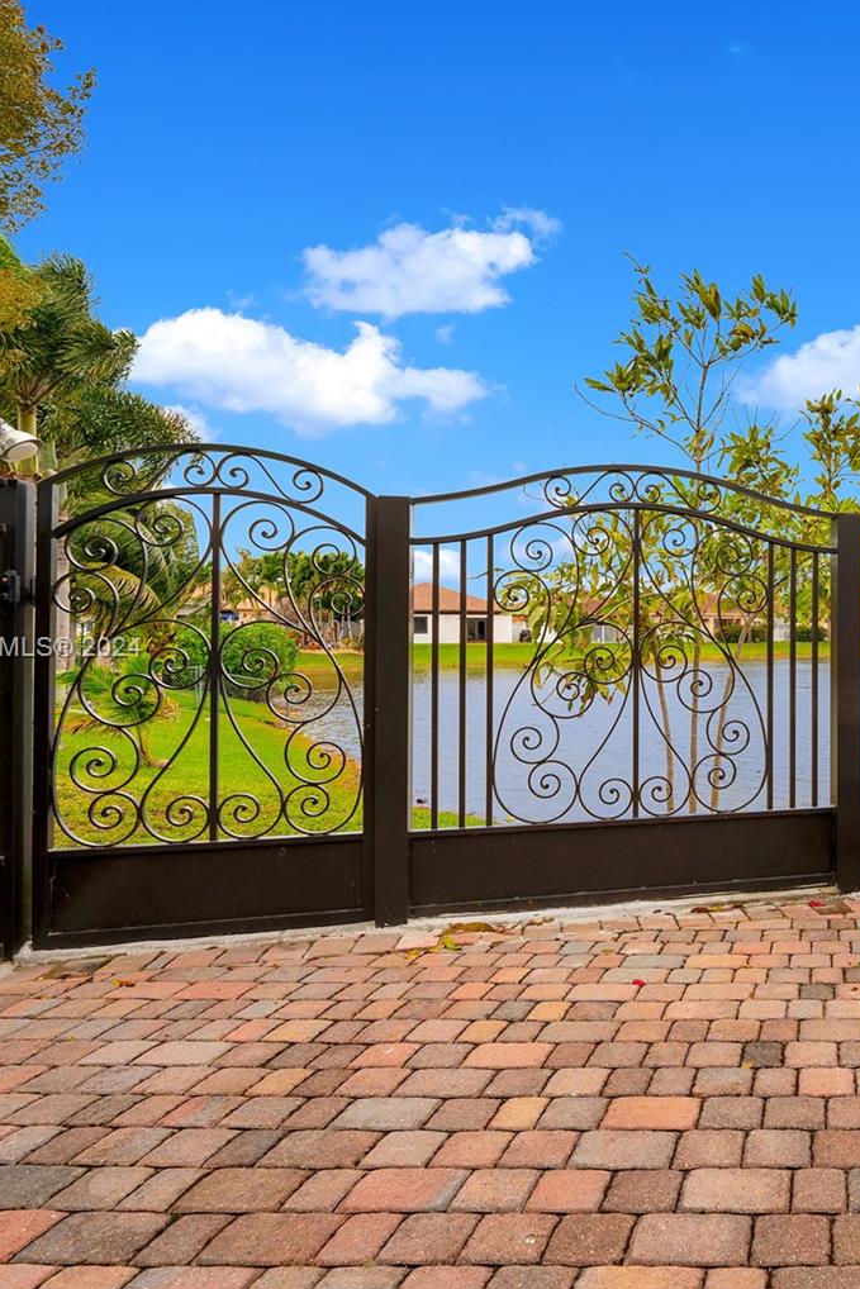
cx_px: 750
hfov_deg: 51.5
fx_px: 788
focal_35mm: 22
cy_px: 650
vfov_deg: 78.6
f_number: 5
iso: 100
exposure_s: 1/400
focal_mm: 14
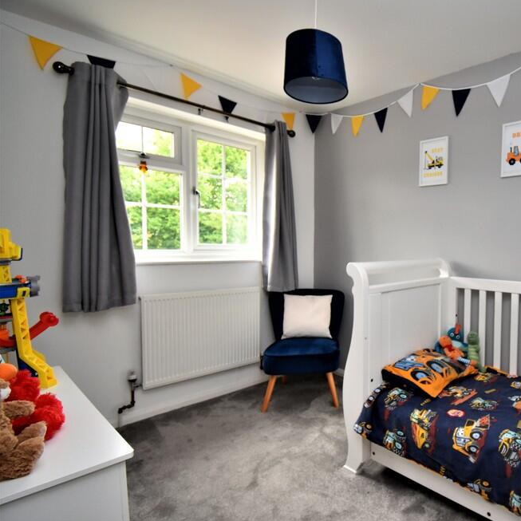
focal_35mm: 20
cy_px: 265
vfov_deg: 74.8
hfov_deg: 68.5
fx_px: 341
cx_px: 408
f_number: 4.5
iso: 800
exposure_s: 1/80
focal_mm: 10
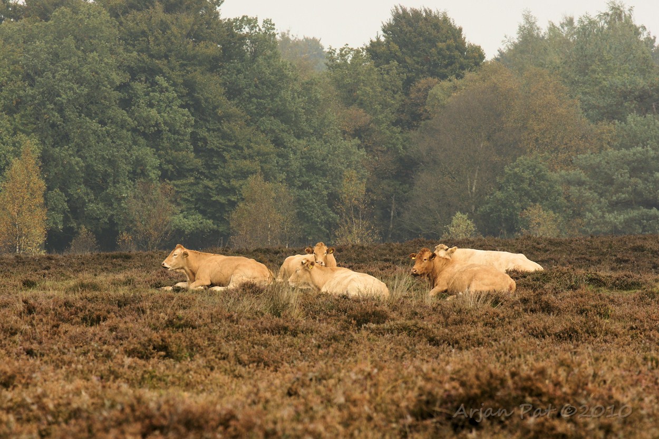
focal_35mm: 345
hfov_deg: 6.0
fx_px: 6314
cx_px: 330
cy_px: 220
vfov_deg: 4.0
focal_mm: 230
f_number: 8
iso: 100
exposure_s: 1/200
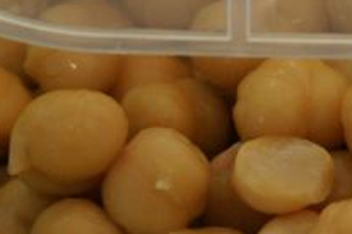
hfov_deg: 5.4
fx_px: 3644
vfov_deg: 3.7
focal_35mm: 373
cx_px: 648
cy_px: -136
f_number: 5.6
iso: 800
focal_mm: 50
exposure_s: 1/80
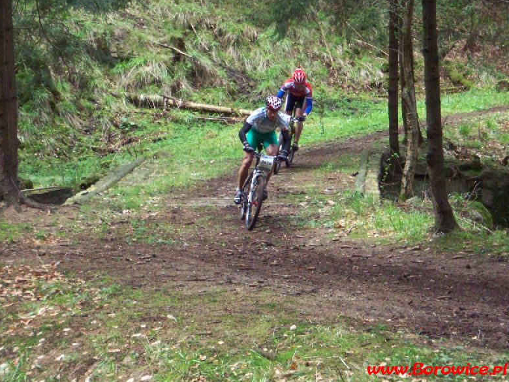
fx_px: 1765
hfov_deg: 16.4
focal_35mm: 120
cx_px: 253
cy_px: 189
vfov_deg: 12.3
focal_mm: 19.2
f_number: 4.4
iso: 400
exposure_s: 1/200
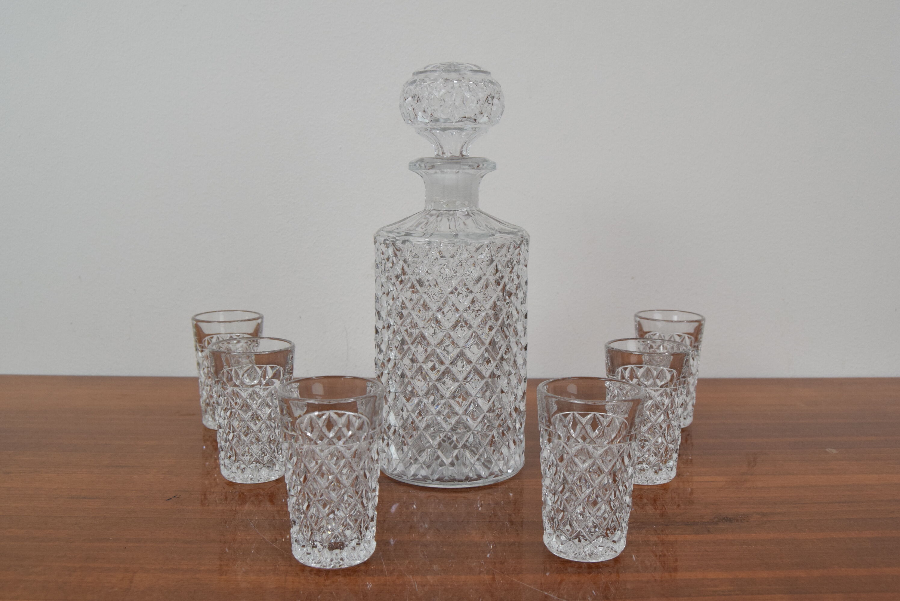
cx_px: 450
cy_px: 300
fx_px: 863
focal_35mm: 34
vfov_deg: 38.4
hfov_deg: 55.1
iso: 1600
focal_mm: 23
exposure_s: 1/320
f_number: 9
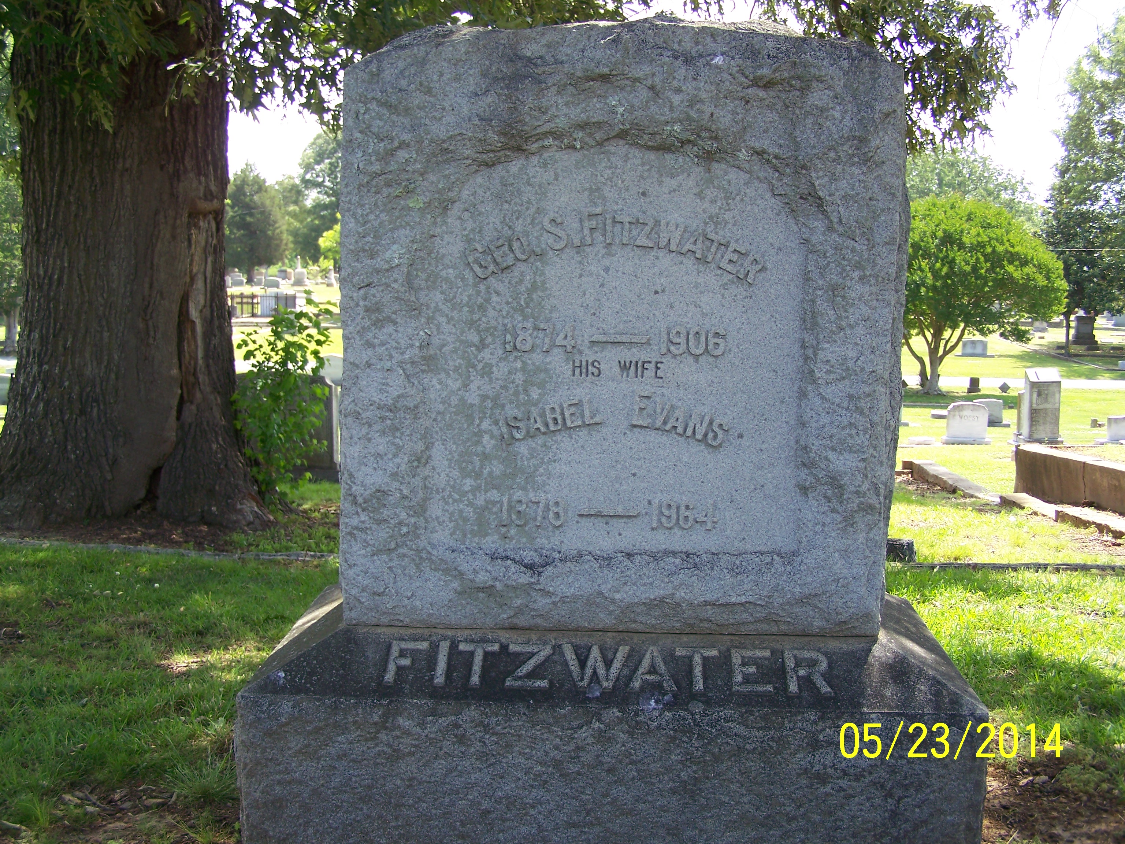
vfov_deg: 36.0
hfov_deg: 46.8
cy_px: 422
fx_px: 1300
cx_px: 562
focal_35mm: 40
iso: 64
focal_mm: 6.7
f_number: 2.8
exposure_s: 1/160
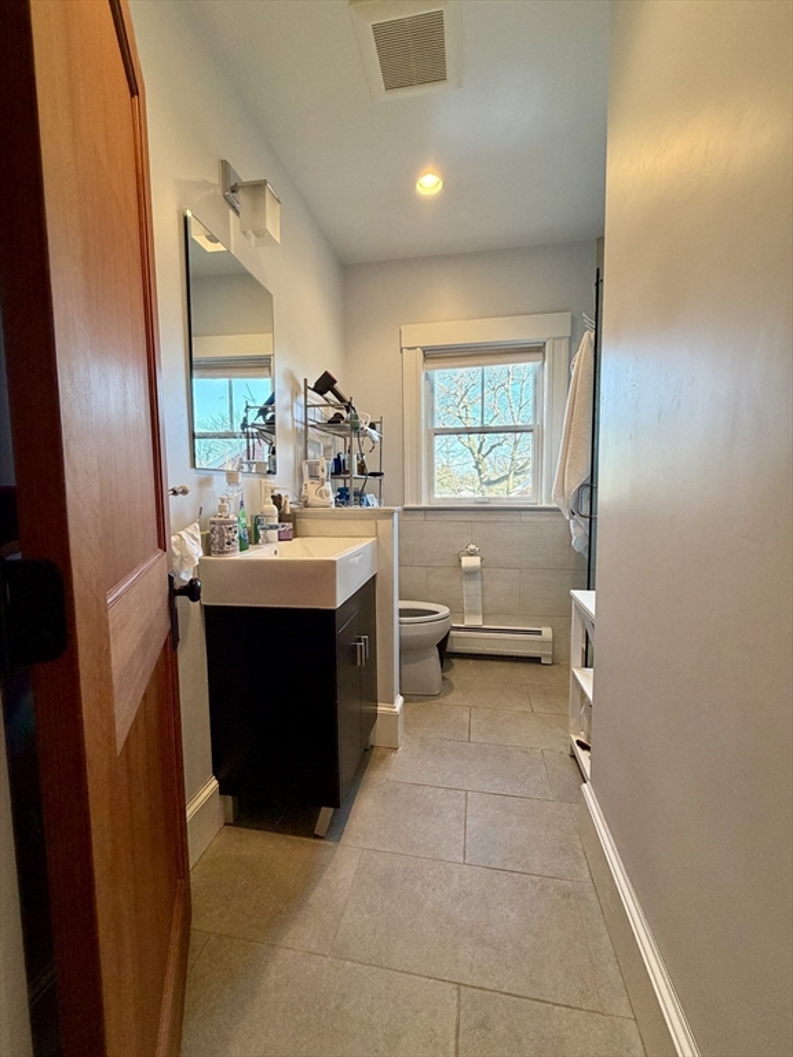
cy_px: 528
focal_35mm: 14
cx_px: 396
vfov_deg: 102.1
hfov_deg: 85.7
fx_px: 428
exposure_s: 1/60
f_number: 2.2
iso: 200
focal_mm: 2.22
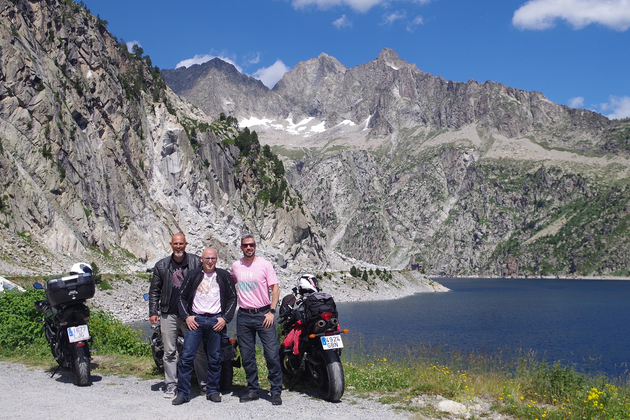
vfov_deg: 36.3
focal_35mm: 37
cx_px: 315
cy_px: 210
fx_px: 640
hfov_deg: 52.4
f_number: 7.1
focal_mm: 24.38
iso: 200
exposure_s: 1/800
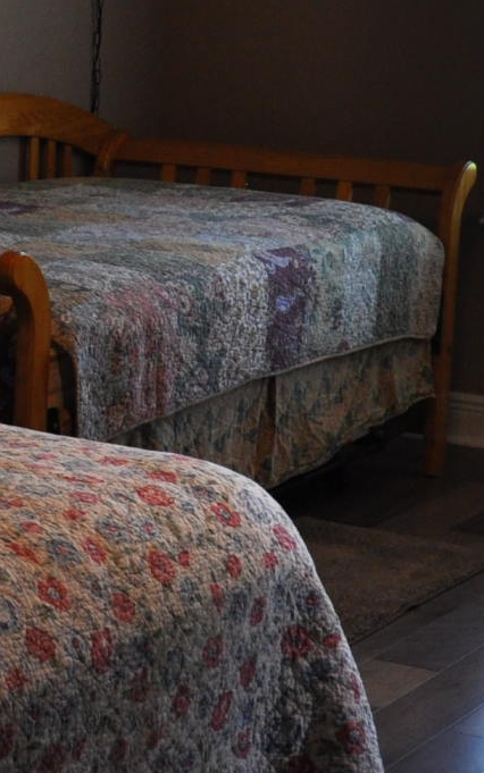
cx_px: -251
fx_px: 2552
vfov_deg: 17.1
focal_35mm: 121
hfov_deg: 10.4
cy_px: 194
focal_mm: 18
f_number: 4
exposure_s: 1/60
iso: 400
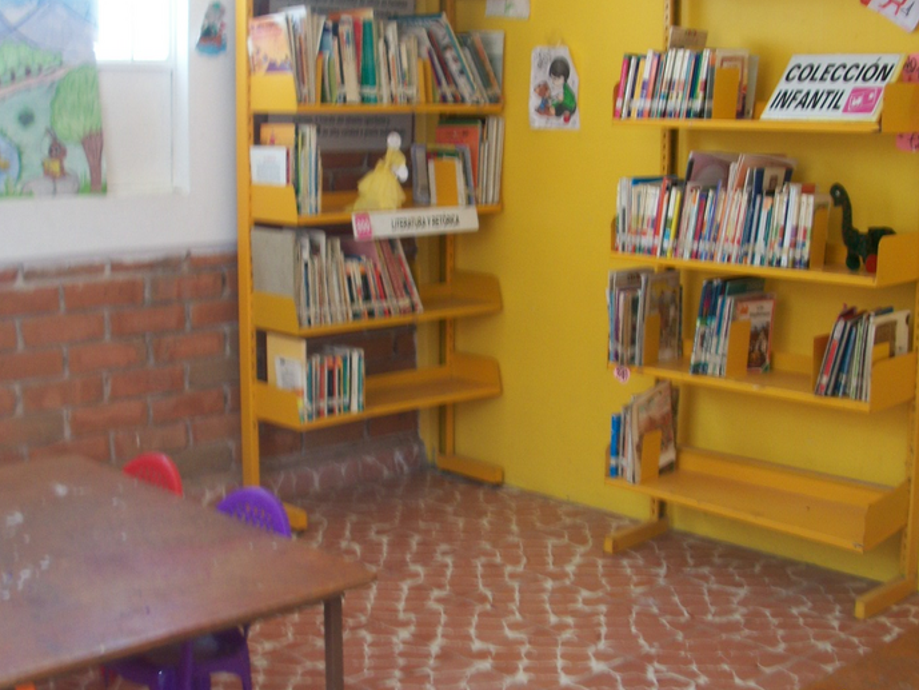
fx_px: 1381
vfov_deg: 28.0
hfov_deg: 36.8
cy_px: 318
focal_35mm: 52
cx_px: 431
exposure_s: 1/30
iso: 80
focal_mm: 6.3
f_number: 3.1
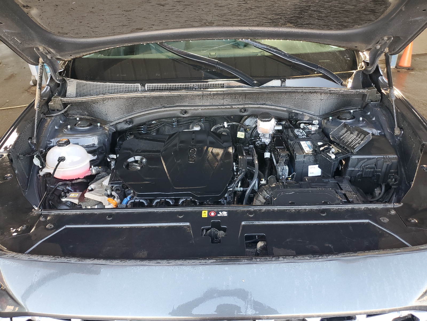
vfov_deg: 53.1
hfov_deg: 67.3
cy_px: 160
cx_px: 214
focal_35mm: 26
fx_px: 321
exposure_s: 1/60.2
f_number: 1.5
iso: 70
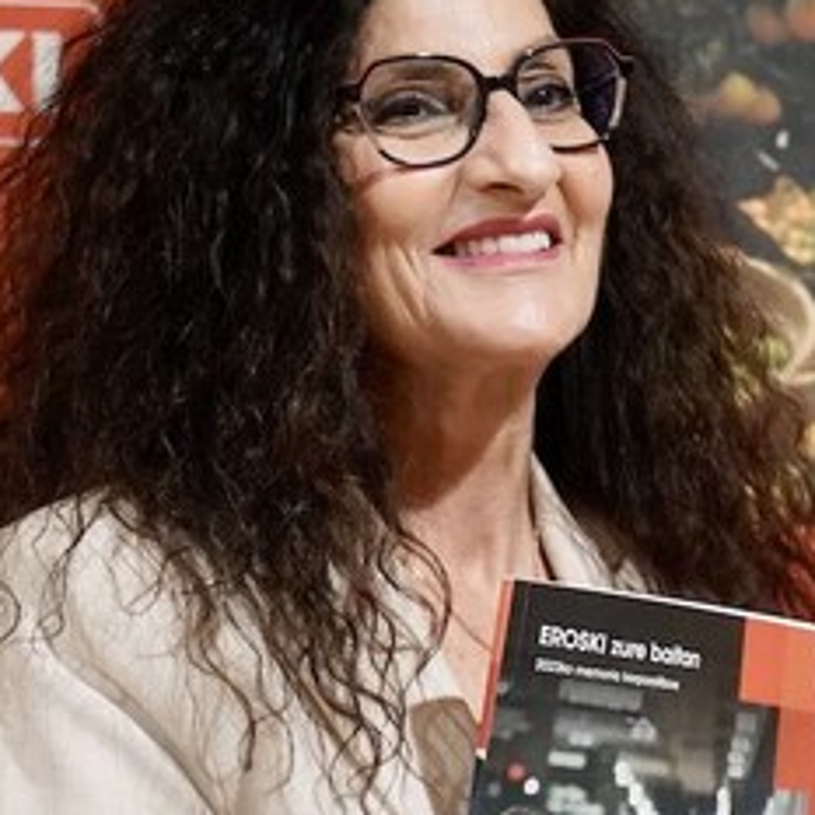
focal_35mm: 151
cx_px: 591
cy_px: 497
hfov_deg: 11.5
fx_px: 4022
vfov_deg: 11.6
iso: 6400
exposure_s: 1/200
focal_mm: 57
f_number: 4
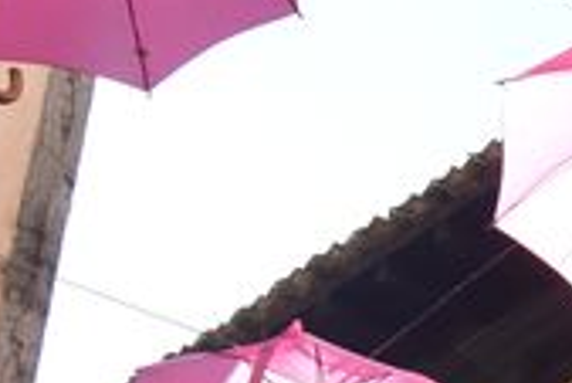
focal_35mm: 186
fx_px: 2958
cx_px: 1117
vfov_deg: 6.9
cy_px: 952
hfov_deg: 10.2
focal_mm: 20
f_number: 8
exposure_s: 1/250
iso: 360
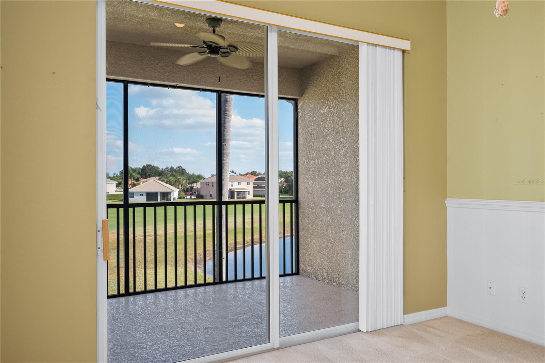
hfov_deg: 67.4
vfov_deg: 47.9
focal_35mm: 27
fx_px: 409
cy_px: 182
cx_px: 272
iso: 320
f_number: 8
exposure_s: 1/30
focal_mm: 27
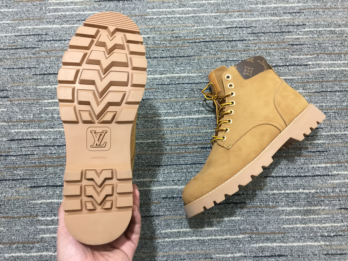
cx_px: 174
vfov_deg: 48.2
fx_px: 292
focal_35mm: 29
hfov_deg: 61.7
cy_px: 130
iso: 100
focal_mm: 4.15
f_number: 2.2
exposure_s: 1/17
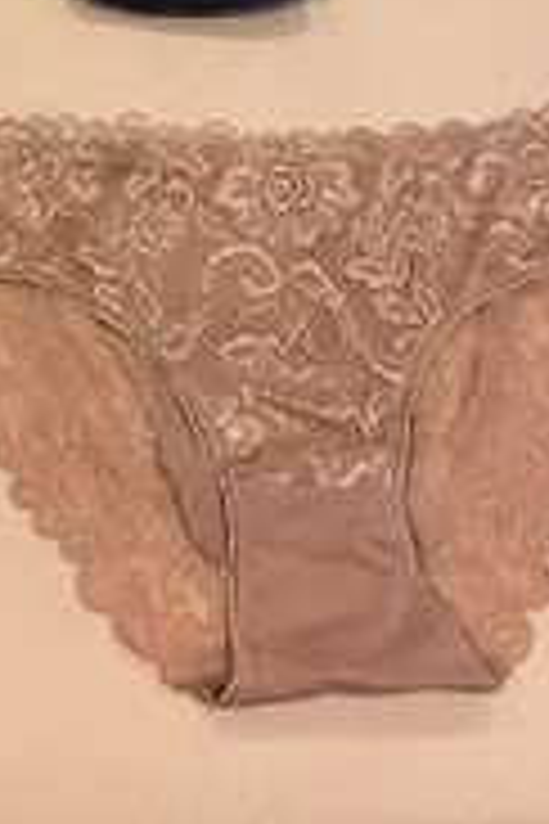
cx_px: -94
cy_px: 144
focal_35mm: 59
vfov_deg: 32.8
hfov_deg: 21.5
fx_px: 1350
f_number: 1.8
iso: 320
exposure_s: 1/50
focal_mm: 4.25
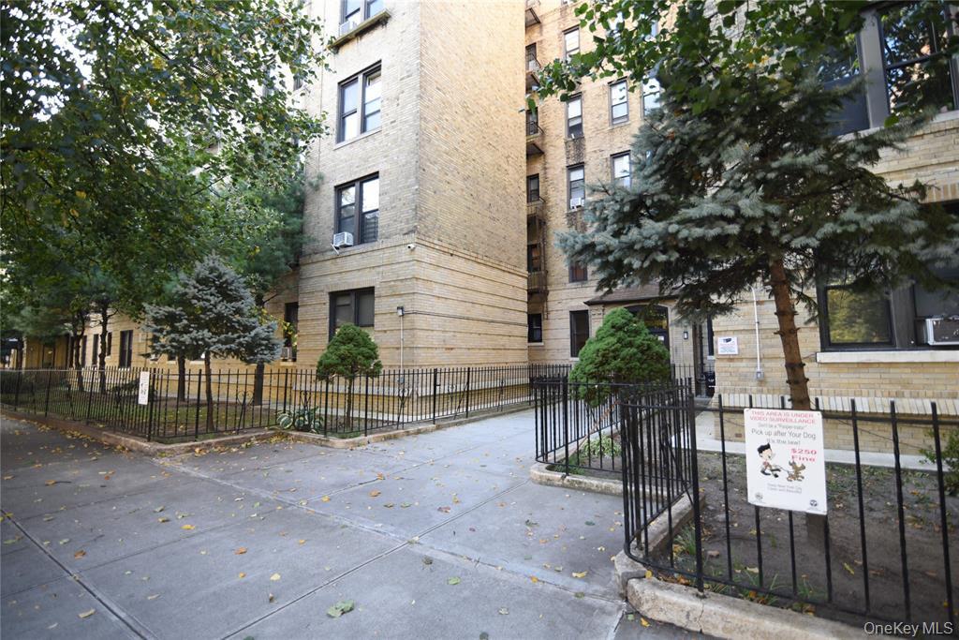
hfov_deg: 96.7
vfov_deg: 73.8
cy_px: 320
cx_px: 480
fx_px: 426
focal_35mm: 16
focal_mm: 16
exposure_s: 1/200
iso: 400
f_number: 2.8
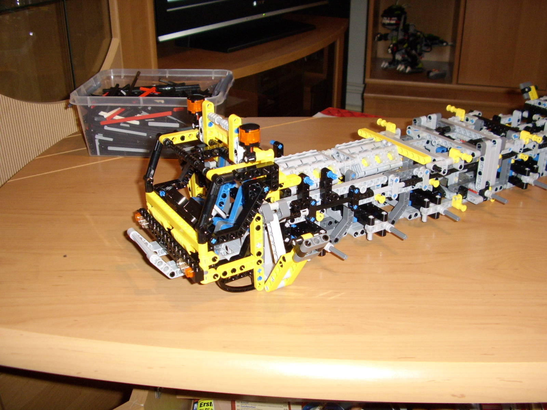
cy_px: 205
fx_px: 474
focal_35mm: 30
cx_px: 274
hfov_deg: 60.0
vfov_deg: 46.8
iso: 183
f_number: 2.9
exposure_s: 1/30
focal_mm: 5.8
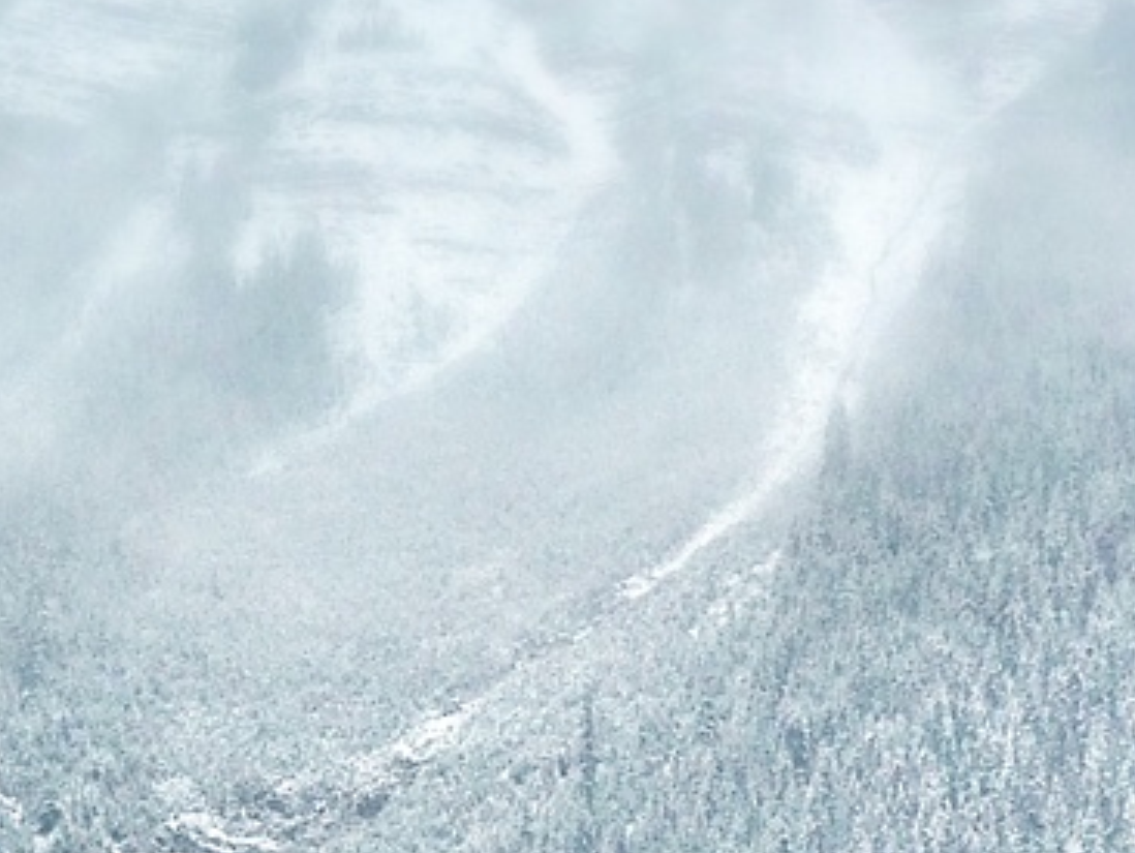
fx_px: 4823
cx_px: 667
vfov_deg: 10.1
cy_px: 729
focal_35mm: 147
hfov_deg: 13.4
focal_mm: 4.13
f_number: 2.4
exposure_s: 1/861
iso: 50
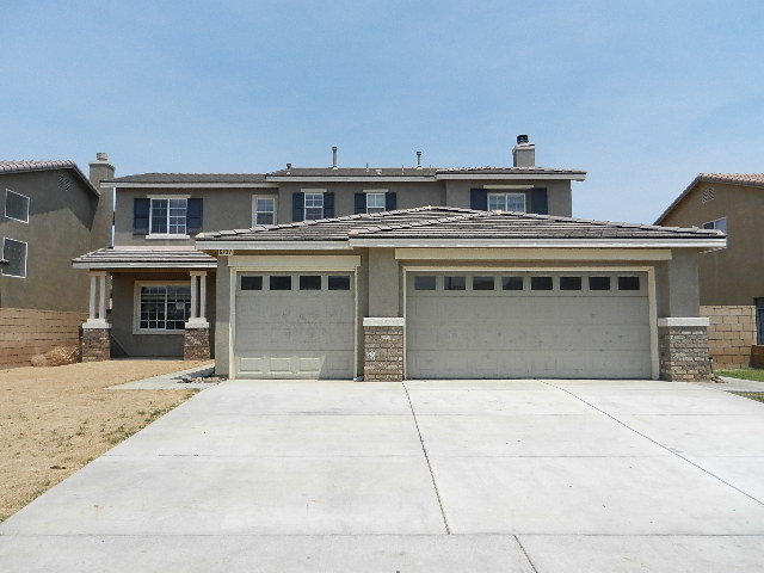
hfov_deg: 69.4
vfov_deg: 54.9
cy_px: 286
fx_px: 552
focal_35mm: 25
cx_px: 382
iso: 160
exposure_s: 1/500
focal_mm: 4.5
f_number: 7
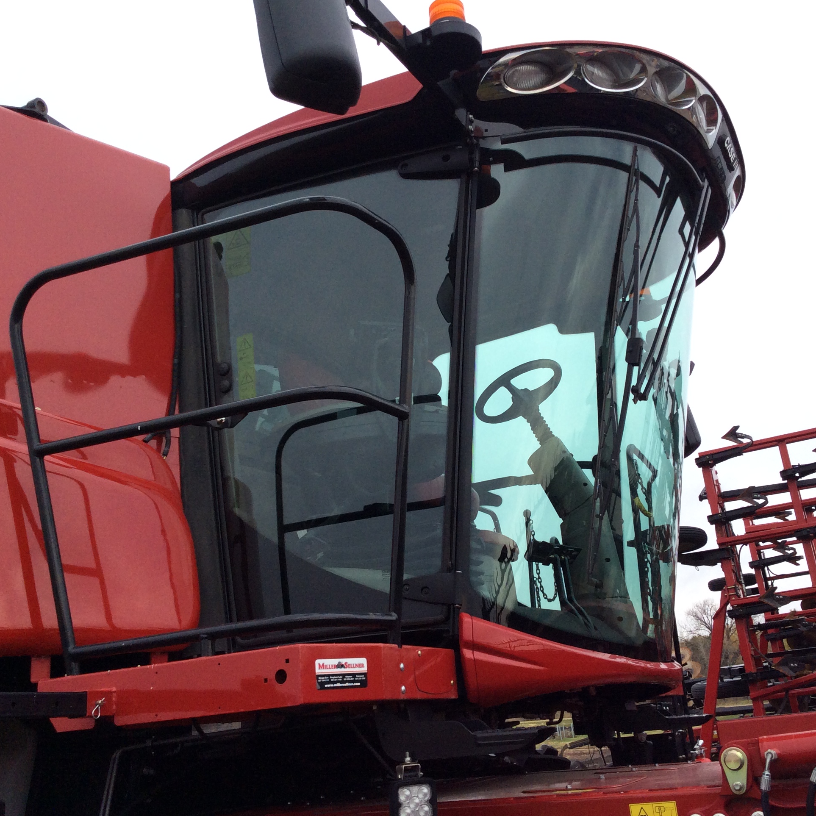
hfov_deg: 43.8
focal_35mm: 38
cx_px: 436
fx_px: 1013
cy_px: 406
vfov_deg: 43.9
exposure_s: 1/752
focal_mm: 3.3
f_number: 2.4
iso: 32
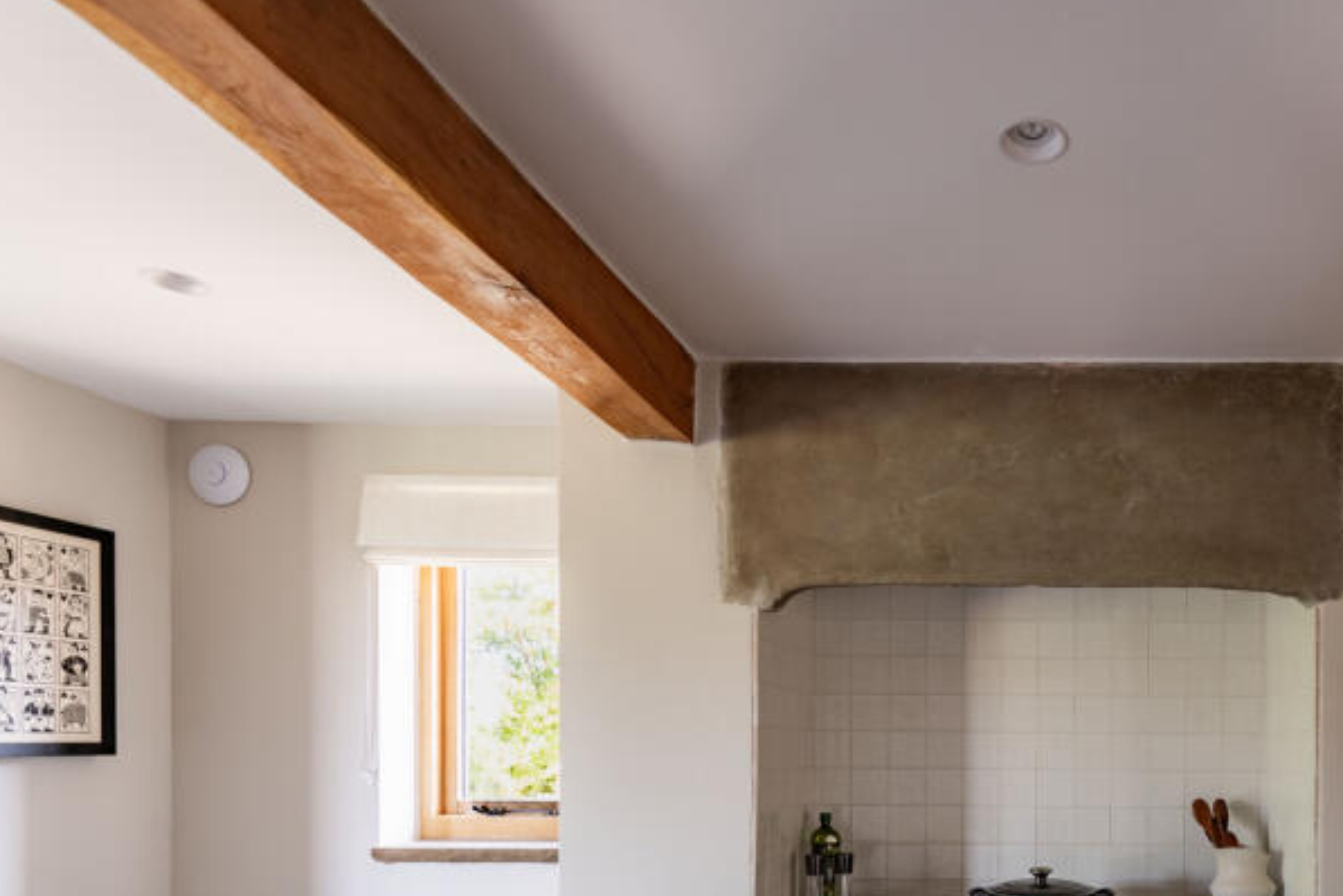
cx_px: 1033
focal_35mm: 24
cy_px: 762
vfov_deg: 48.9
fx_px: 895
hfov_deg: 68.2
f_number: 2.8
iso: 200
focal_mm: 14
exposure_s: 1/125
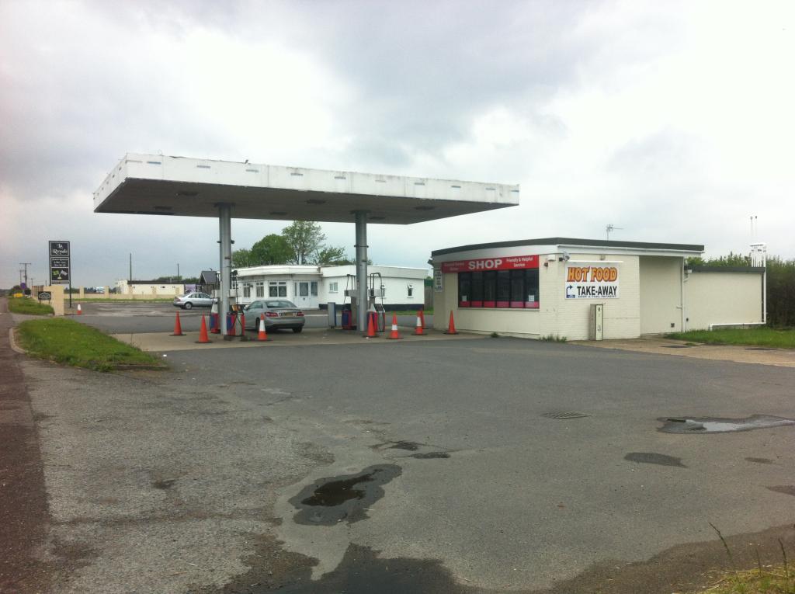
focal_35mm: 35
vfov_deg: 40.6
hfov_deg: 52.7
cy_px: 297
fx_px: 803
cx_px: 398
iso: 80
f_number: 2.8
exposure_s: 1/940
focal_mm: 3.85
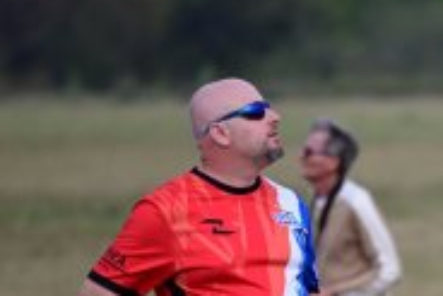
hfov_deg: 1.9
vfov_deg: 1.3
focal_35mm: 1080
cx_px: 444
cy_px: 363
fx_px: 13300
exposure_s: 1/2000
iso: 1000
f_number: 6.3
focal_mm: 400
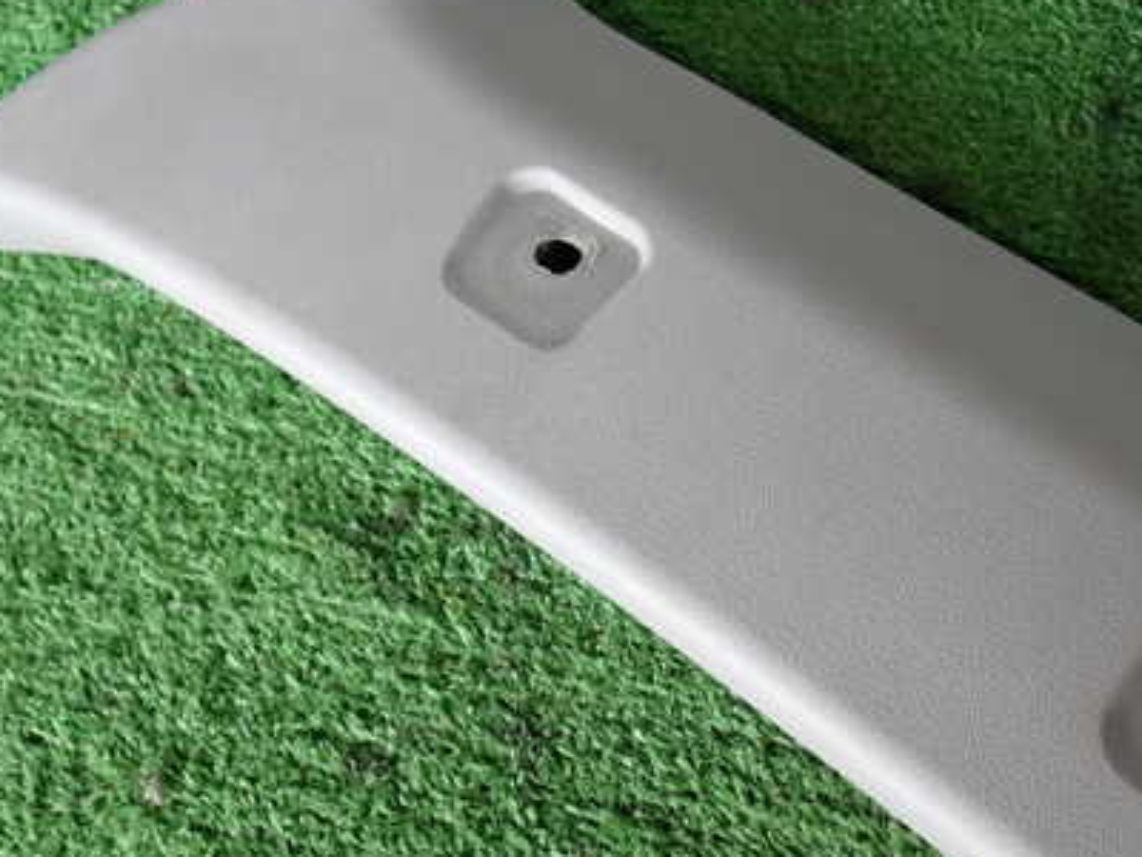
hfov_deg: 42.0
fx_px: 1485
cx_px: 654
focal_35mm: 45
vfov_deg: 32.1
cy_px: 374
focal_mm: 5.4
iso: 160
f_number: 2.3
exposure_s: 1/60
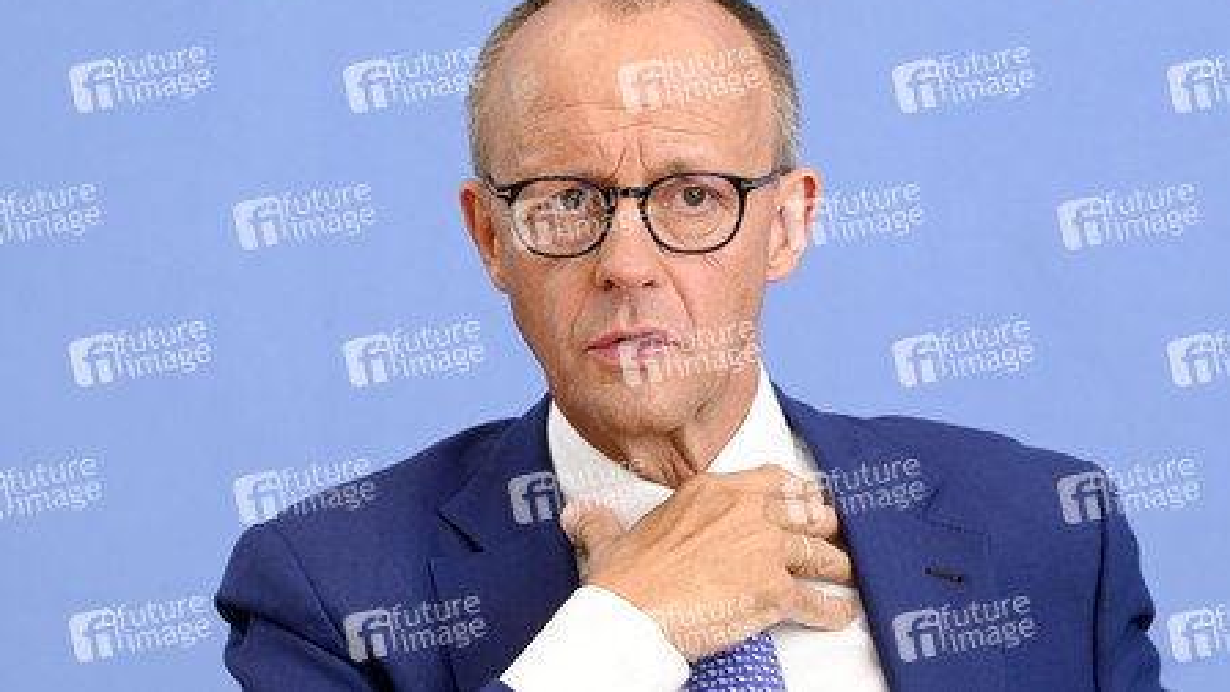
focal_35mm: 158
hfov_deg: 13.6
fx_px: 5153
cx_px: 616
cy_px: 286
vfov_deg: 7.7
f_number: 7.1
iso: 3200
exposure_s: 1/500
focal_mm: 150
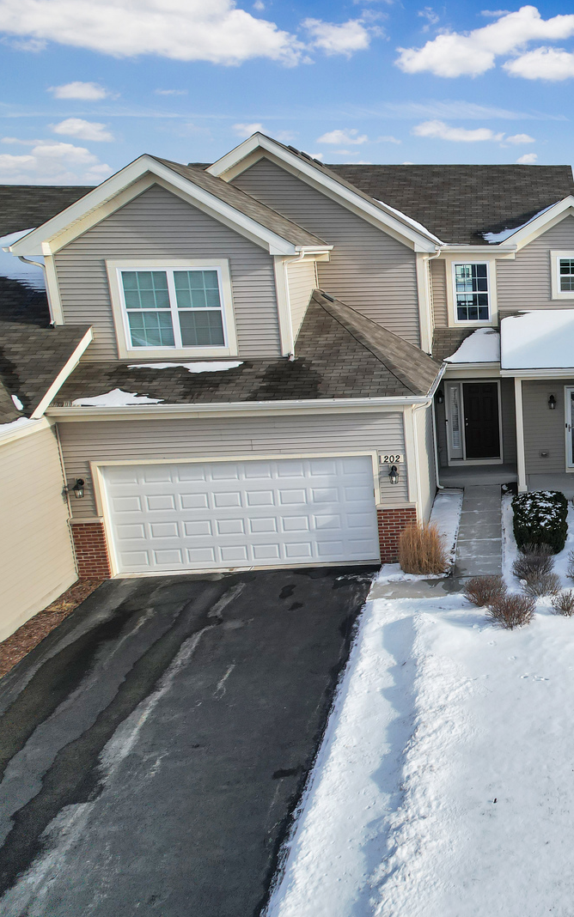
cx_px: 663
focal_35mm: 34
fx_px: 851
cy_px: 463
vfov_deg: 56.7
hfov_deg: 32.0
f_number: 2.8
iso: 120
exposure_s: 1/500
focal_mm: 8.38
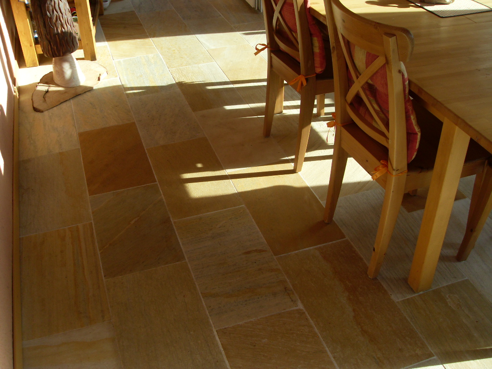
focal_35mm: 35
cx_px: 246
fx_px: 497
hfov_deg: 52.6
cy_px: 184
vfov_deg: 40.7
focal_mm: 6.3
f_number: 2.8
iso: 80
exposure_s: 1/350
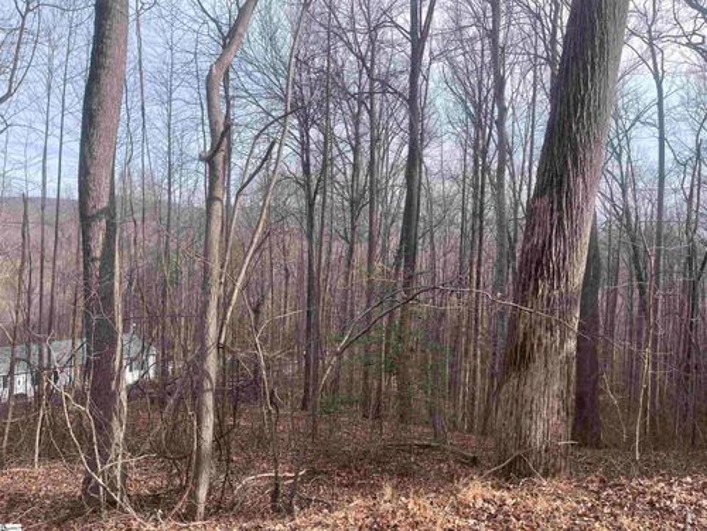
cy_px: 266
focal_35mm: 26
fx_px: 531
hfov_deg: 67.3
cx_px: 354
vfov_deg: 53.1
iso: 50
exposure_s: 1/1199
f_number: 1.6
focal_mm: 5.1
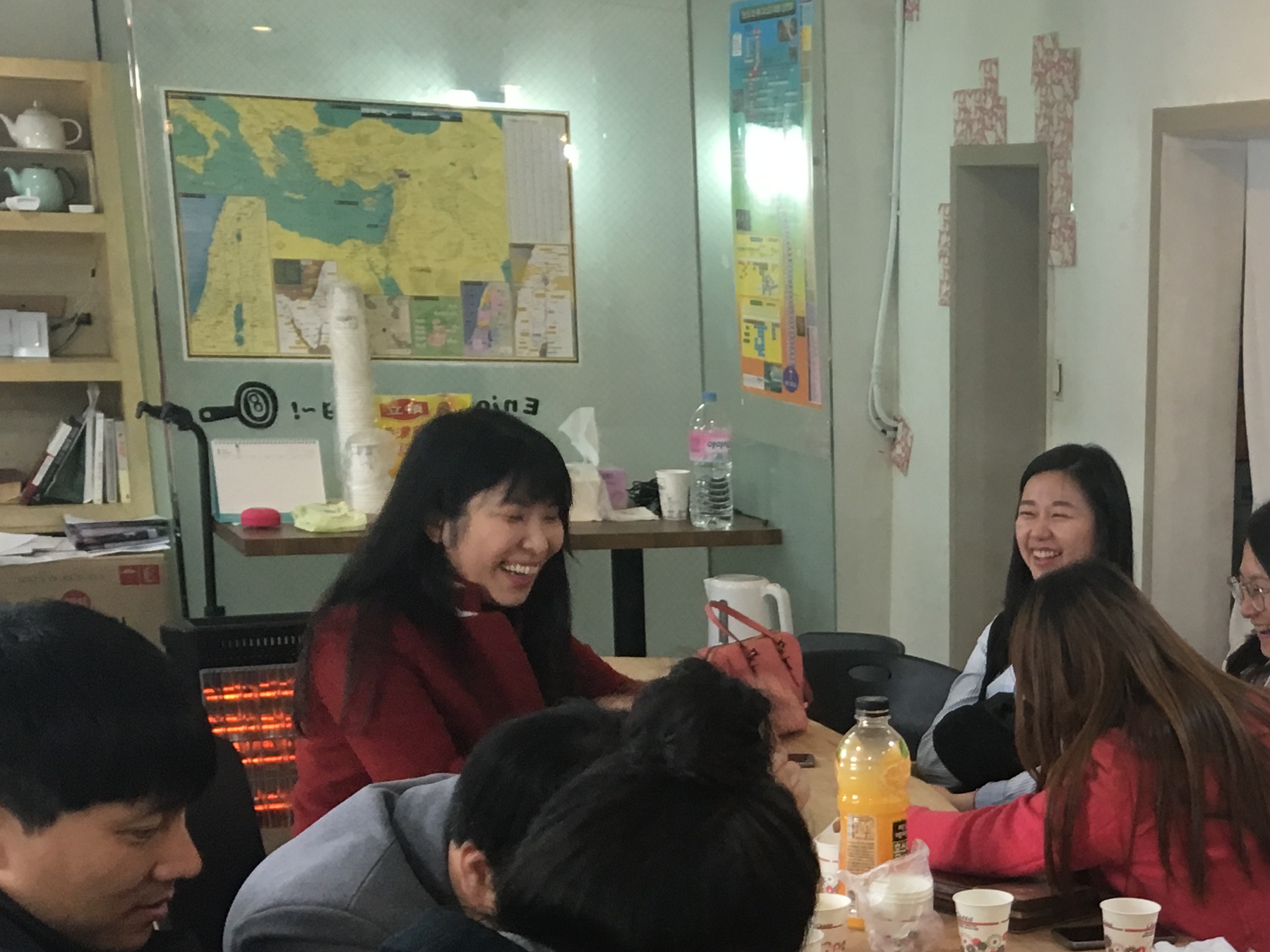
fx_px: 2385
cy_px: 924
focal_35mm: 65
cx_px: 1283
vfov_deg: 21.9
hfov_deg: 28.0
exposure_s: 1/30
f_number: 2.2
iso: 80
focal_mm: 4.15
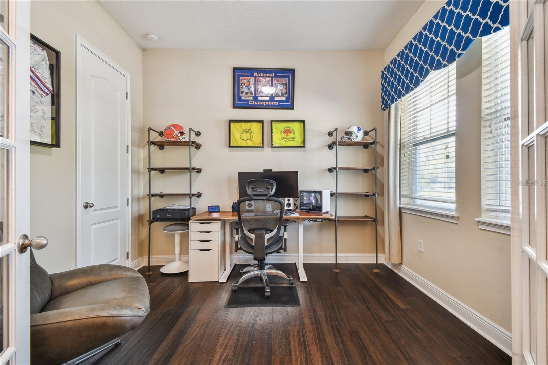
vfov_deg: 77.3
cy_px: 182
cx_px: 274
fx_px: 228
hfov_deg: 100.4
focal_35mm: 15
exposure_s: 1/1.67
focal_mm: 10
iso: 100
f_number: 7.1
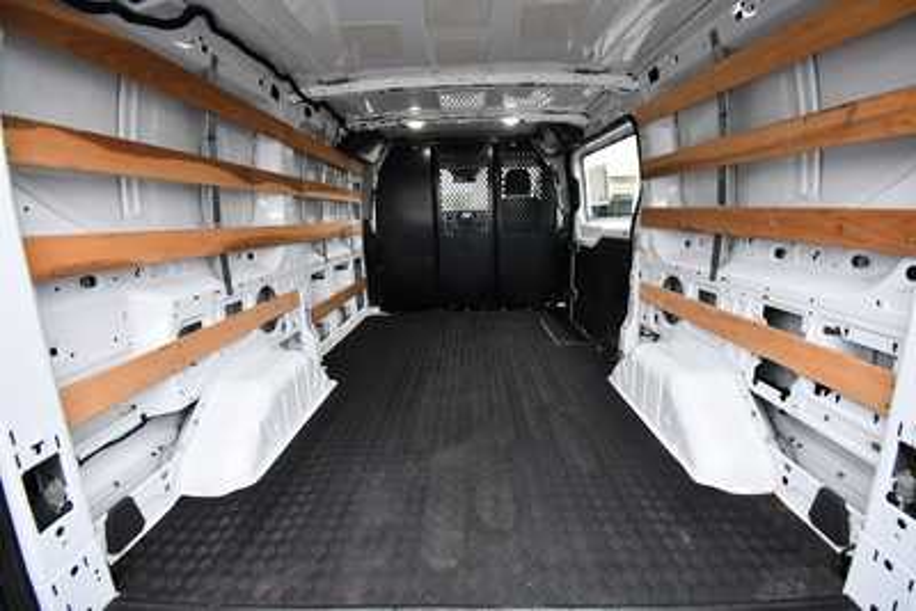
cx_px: 458
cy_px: 306
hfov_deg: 100.4
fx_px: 382
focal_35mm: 15
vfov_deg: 77.4
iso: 900
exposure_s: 1/125
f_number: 4.5
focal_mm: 10
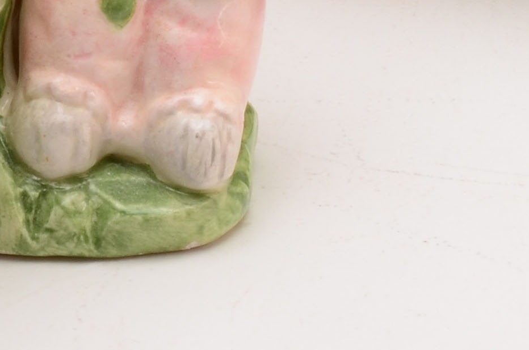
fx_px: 5352
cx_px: 245
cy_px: -518
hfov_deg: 5.7
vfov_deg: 3.7
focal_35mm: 365
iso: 100
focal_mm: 46
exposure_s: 1/160
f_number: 22
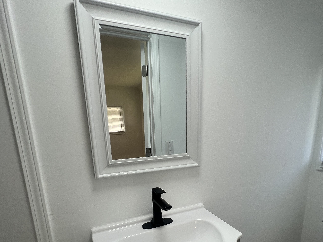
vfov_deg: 63.1
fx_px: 187
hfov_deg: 81.6
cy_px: 174
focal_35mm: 20
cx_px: 173
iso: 64
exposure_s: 1/120
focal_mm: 1.57
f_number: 1.8
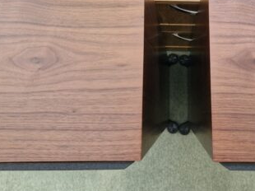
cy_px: 42
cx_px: 178
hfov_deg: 47.8
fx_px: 280
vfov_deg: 36.6
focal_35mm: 38
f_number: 1.8
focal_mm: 5.54
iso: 640
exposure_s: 1/100
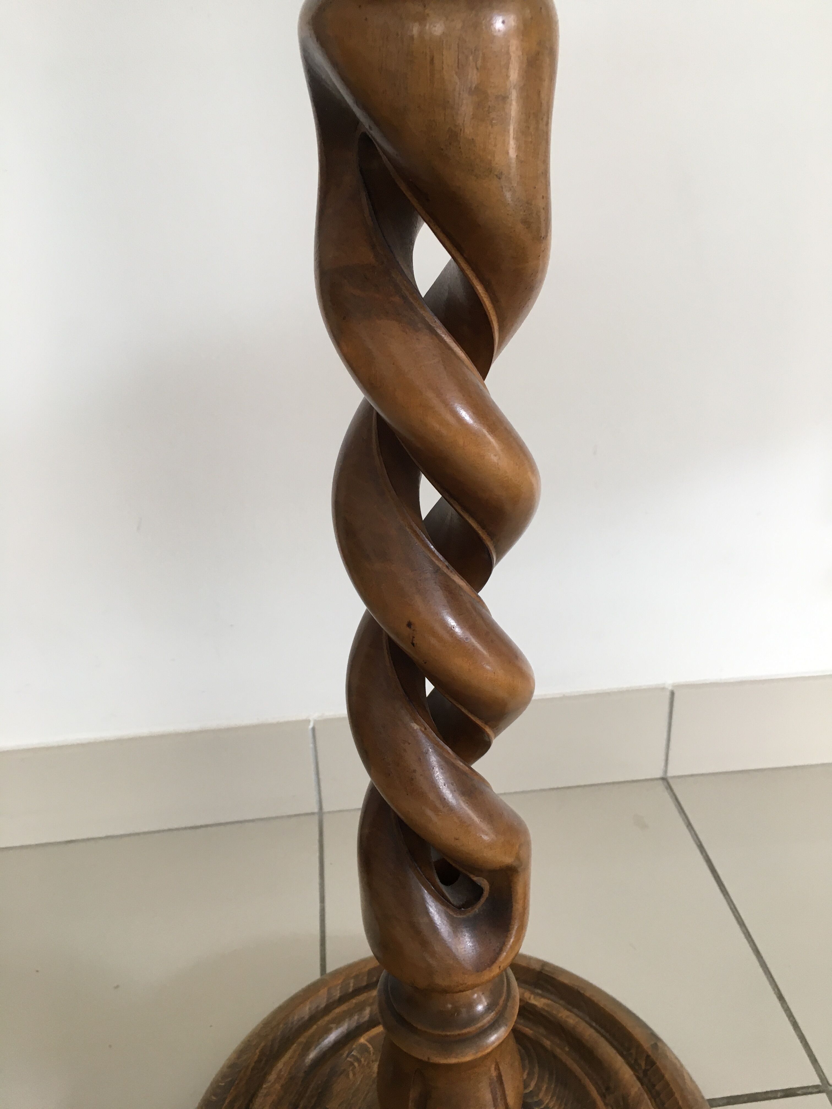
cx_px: 416
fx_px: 929
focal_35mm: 29
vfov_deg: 61.7
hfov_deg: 48.2
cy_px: 554
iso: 80
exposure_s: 1/33
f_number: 2.2
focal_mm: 4.15
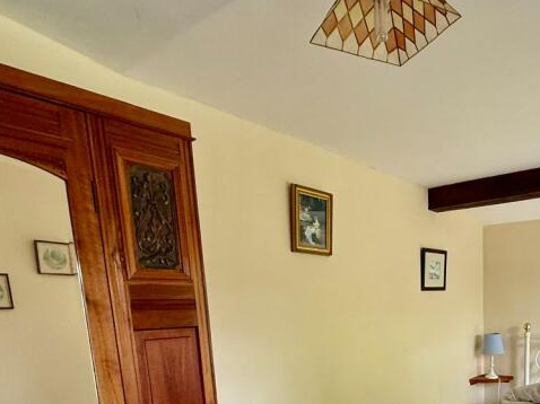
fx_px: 468
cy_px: 401
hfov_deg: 57.1
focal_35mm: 30
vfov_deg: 41.0
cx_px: 402
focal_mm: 2.22
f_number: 2.2
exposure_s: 1/99
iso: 200
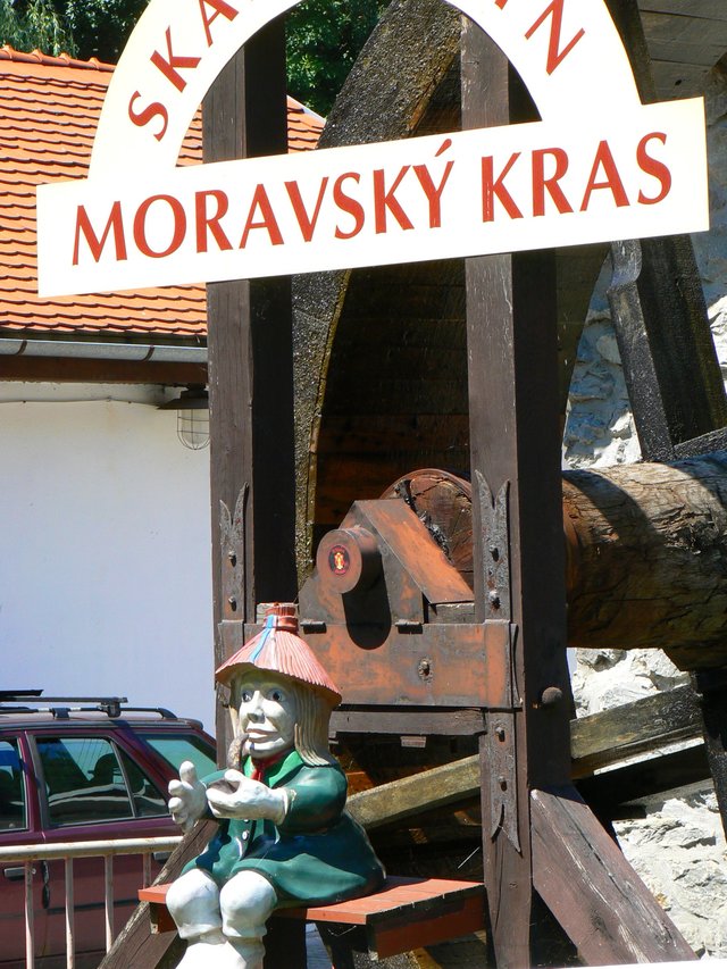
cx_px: 364
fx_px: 4031
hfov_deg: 10.3
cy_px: 484
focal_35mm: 144
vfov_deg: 13.7
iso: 80
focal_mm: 24.1
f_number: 5.6
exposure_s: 1/250
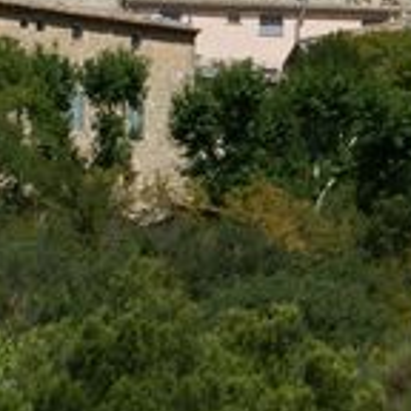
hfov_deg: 4.2
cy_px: -57
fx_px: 5575
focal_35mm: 415
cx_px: 602
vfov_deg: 4.2
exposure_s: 1/200
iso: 100
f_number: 13
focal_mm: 60
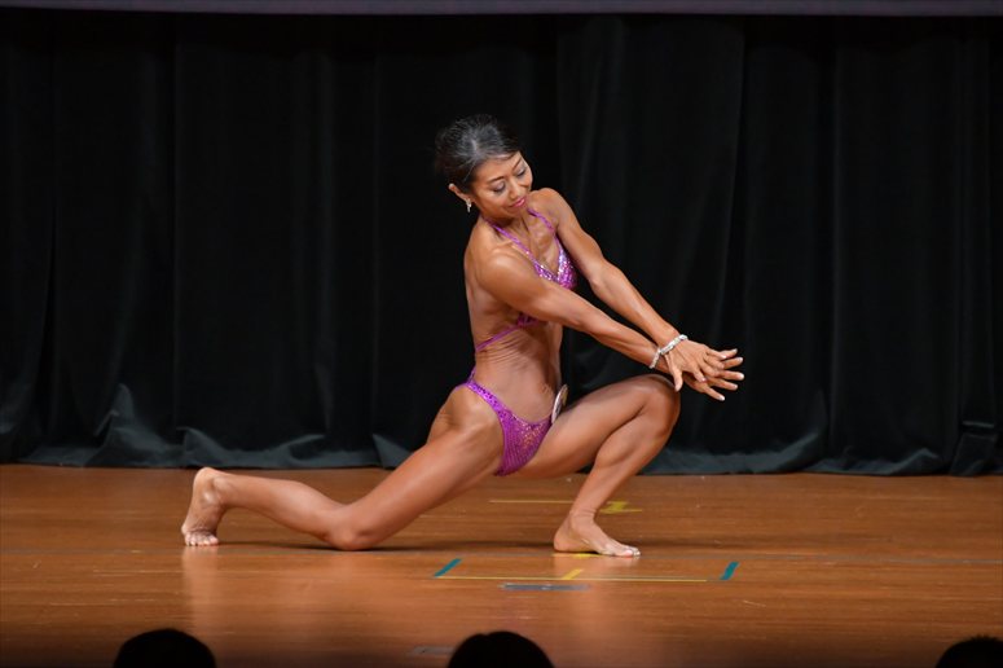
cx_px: 502
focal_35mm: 450
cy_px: 334
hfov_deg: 4.6
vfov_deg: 3.1
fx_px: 12532
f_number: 5.6
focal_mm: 300
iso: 4000
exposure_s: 1/400
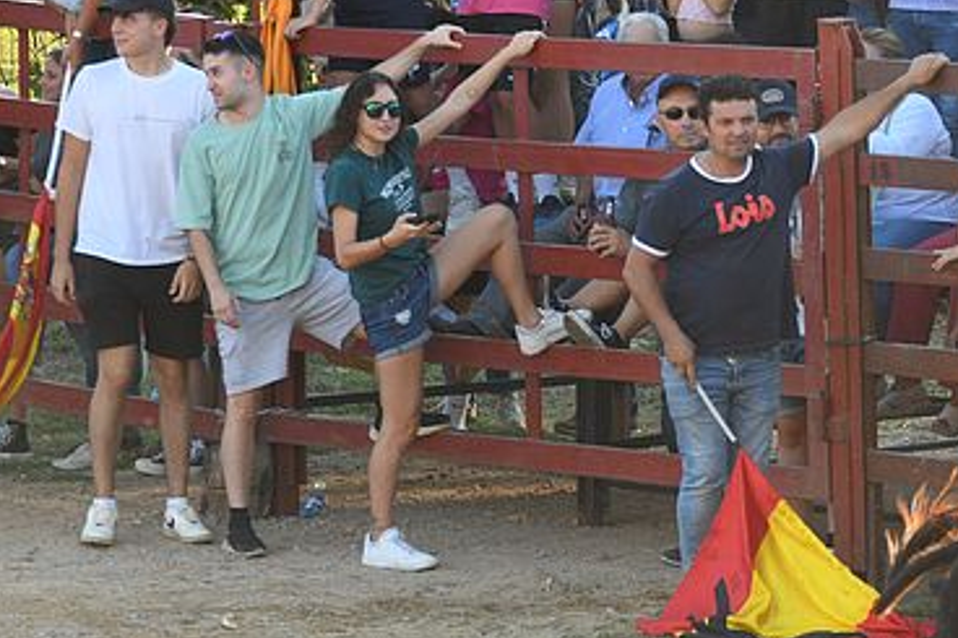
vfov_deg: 4.4
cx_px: 974
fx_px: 8299
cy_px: 517
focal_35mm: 312
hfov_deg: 6.6
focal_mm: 135
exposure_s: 1/320
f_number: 5
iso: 500
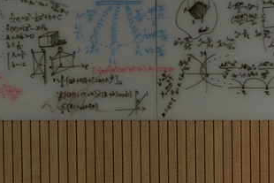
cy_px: -3
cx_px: 437
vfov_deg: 6.1
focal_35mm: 226
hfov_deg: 8.8
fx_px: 1721
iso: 2000
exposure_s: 1/200
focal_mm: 70
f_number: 2.8
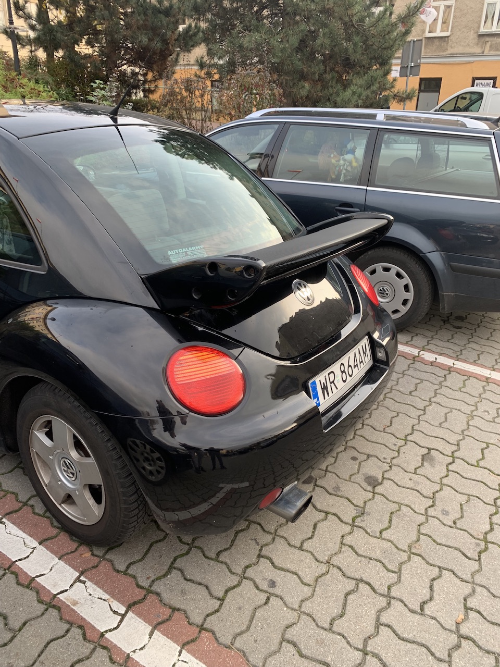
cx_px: 250
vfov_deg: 67.3
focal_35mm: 26
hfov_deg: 53.1
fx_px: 501
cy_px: 334
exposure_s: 1/122
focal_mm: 4.25
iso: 25
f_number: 1.8
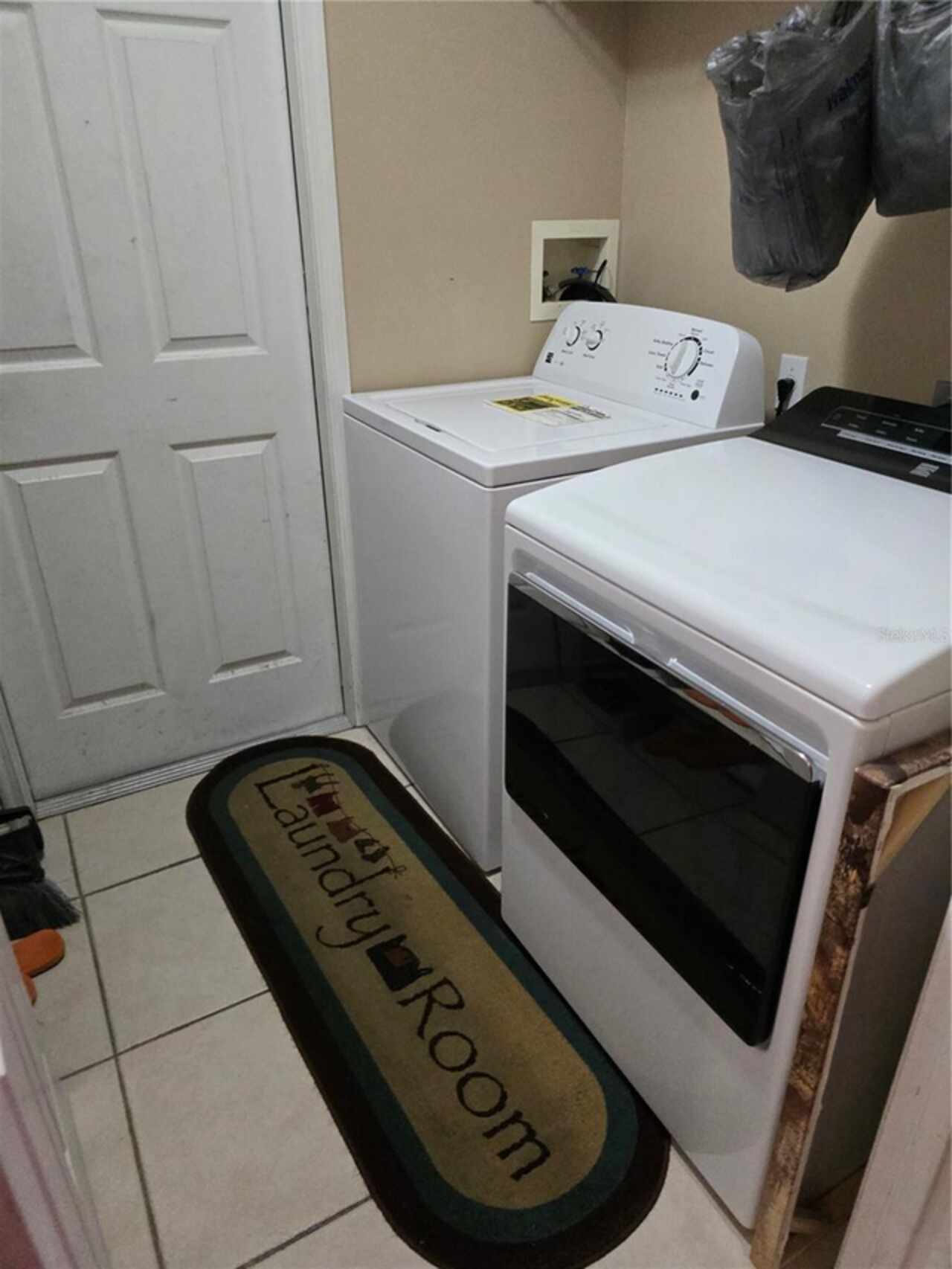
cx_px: 476
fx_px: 843
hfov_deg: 58.9
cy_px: 634
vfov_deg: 73.9
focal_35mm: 23
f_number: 1.7
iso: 500
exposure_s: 1/60
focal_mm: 6.3
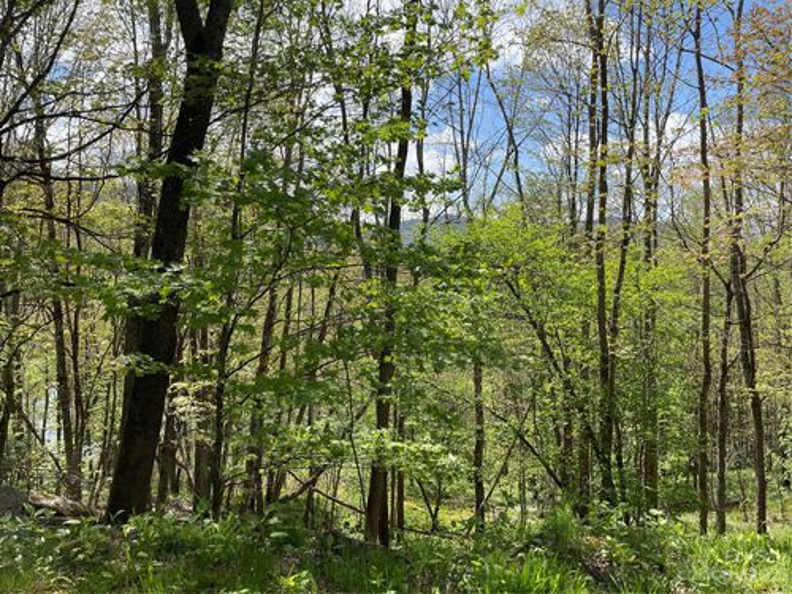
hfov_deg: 67.3
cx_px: 396
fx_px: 595
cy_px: 297
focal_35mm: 26
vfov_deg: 53.1
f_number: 1.6
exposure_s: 1/2020
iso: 32
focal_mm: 4.2
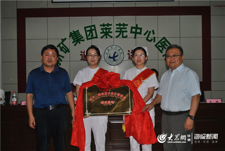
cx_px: 112
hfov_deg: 43.6
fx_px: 281
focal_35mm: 45
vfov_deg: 29.9
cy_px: 76
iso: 200
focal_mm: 30
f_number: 4.5
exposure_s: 1/60
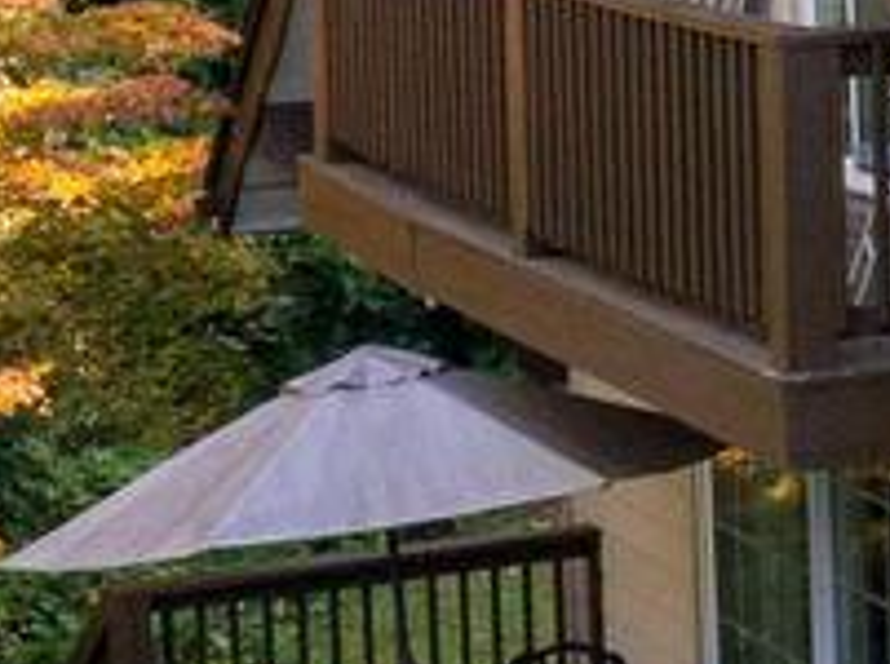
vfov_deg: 8.6
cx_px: 2015
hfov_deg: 10.2
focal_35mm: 172
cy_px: 142
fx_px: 4414
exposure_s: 1/320
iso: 400
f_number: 2.8
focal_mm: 12.29
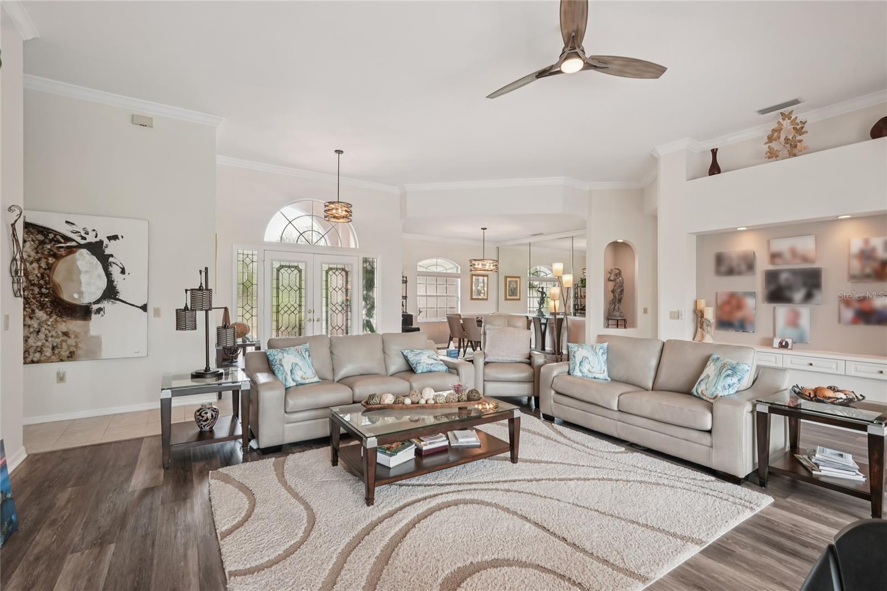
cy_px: 296
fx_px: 406
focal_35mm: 16
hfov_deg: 95.0
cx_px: 444
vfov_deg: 72.0
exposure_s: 1/25
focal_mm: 16.5
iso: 400
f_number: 8
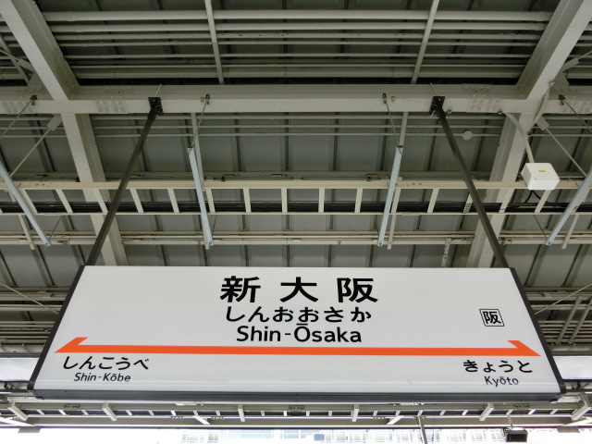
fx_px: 428
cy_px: 222
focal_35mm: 25
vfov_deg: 54.9
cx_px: 296
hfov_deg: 69.4
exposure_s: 1/125
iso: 80
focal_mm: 4.5
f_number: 3.5
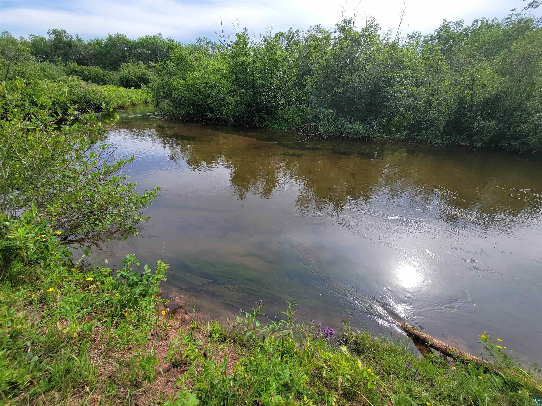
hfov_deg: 106.2
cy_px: 203
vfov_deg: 89.9
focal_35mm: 13
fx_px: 204
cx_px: 271
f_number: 2.2
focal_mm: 2.2
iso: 50
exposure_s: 1/887
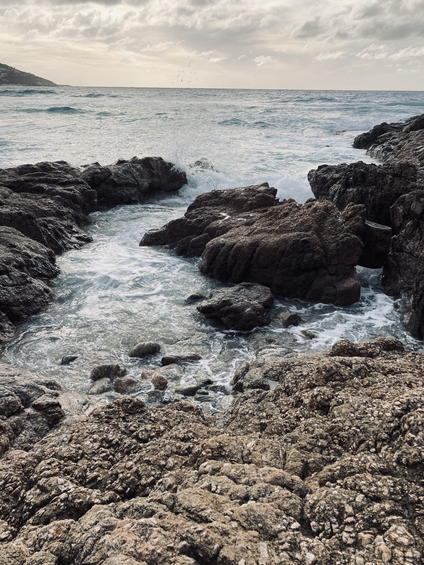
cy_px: 282
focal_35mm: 28
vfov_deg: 63.4
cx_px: 212
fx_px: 457
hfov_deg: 49.7
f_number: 1.8
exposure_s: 1/1200
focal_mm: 3.99
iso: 20
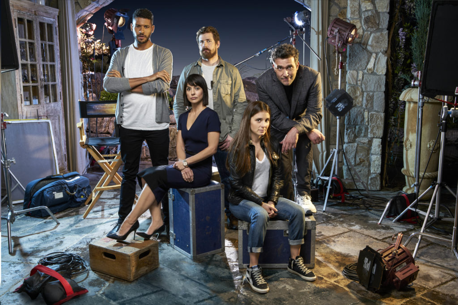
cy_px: 152
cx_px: 229
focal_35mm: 35
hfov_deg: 54.4
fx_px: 445
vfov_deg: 37.9
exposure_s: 1/160
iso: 160
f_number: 14
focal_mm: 35
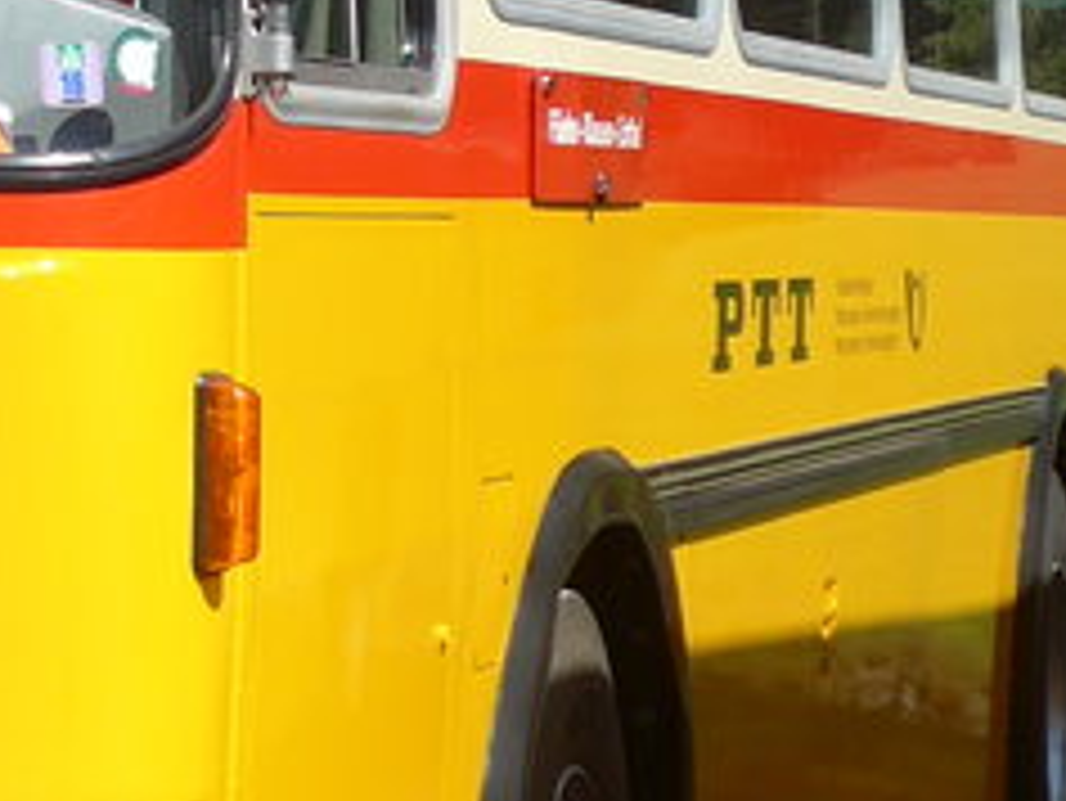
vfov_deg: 8.1
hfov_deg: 10.3
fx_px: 5608
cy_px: -54
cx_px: -783
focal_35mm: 182
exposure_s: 1/1600
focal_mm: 7.5
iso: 80
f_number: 2.8
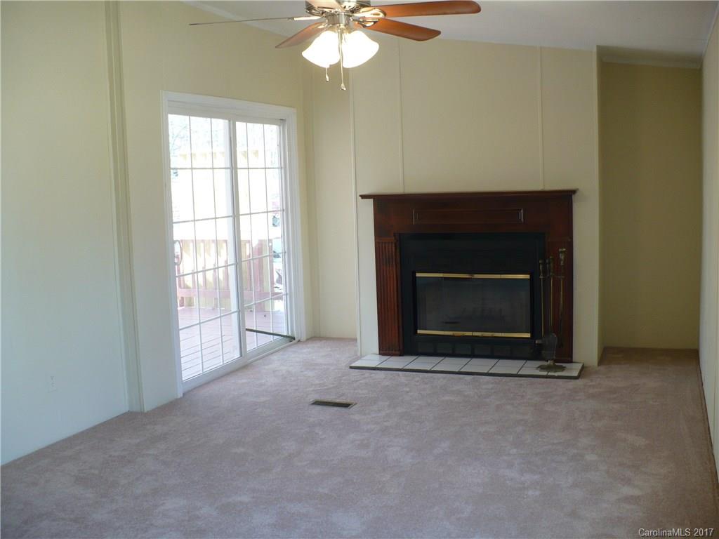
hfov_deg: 50.1
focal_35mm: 37
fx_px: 769
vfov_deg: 38.7
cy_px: 270
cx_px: 360
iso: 100
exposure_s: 1/30
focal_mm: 6.1
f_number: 2.8
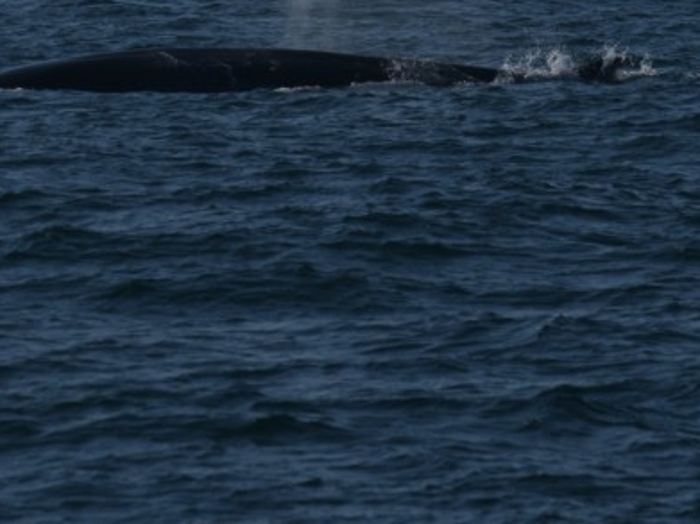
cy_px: -64
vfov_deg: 2.1
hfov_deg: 2.8
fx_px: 14097
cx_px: 313
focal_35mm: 697
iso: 200
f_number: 7.1
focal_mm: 175
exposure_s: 1/4000
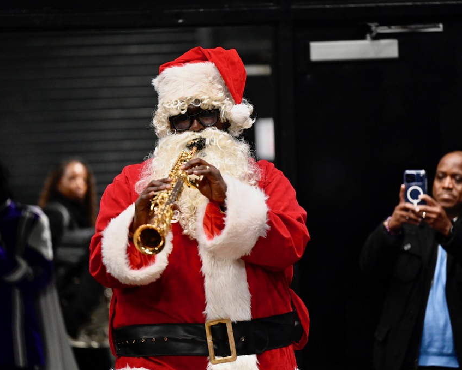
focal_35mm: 221
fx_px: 3023
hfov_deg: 8.7
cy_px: 185
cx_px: 230
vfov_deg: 7.0
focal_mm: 195
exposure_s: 1/160
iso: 3200
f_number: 2.8
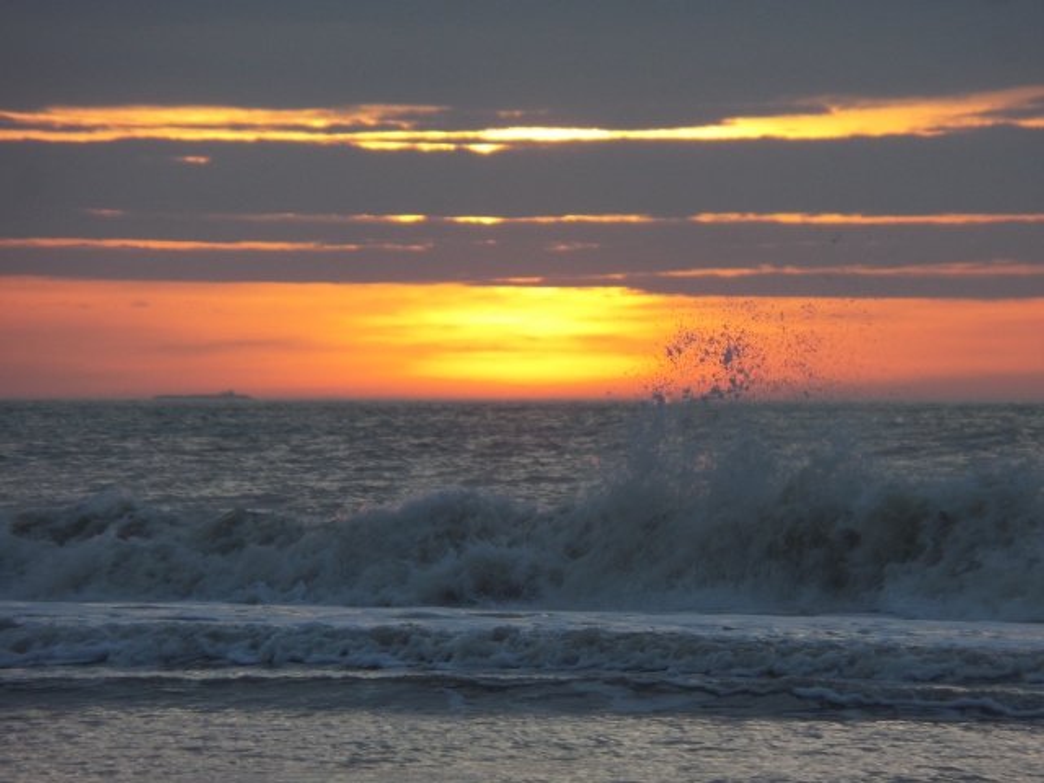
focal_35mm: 411
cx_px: 522
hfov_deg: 4.8
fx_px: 12396
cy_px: 392
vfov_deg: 3.6
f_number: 5.8
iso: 200
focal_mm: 73.3
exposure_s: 1/90
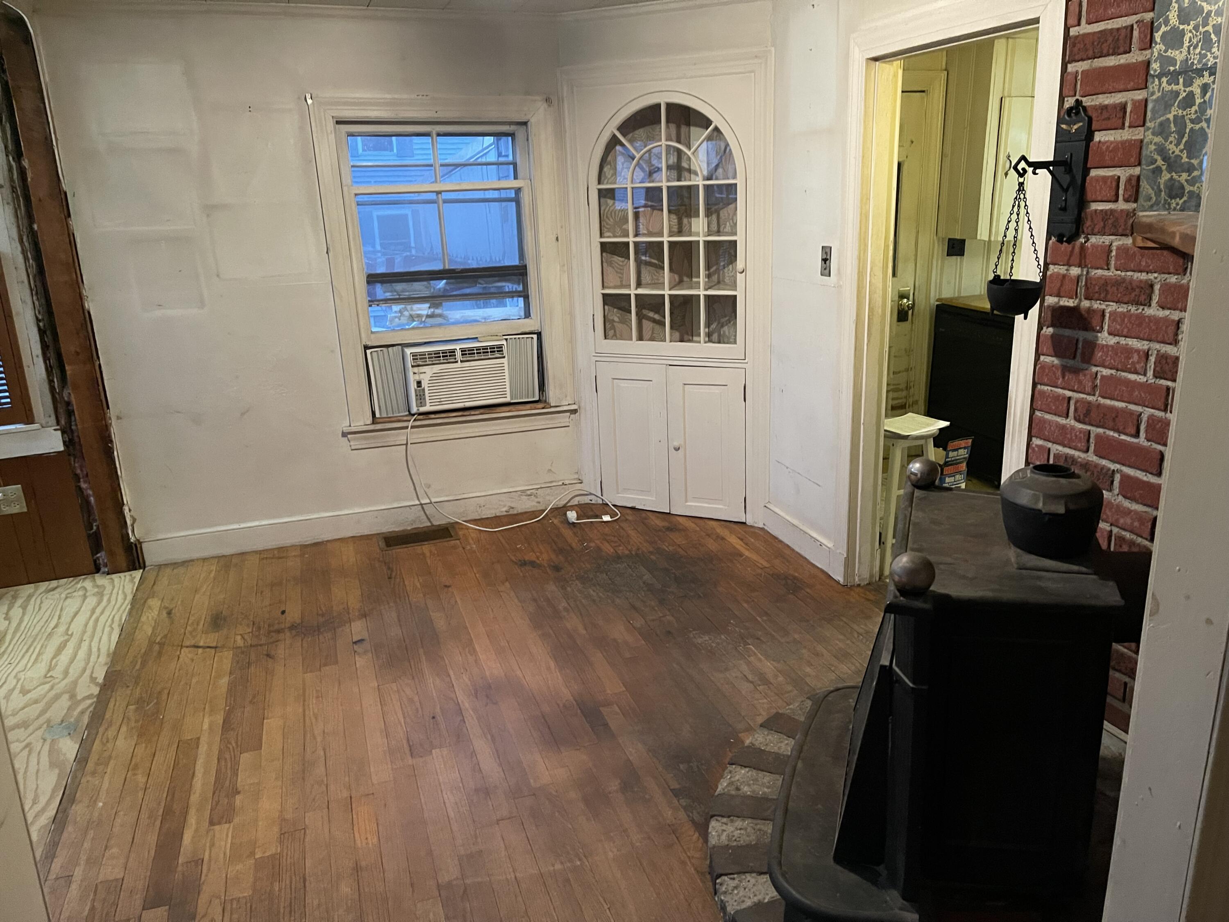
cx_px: 614
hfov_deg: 69.4
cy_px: 461
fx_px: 888
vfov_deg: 54.9
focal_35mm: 25
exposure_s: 1/30
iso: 640
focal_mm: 5.1
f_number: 1.6
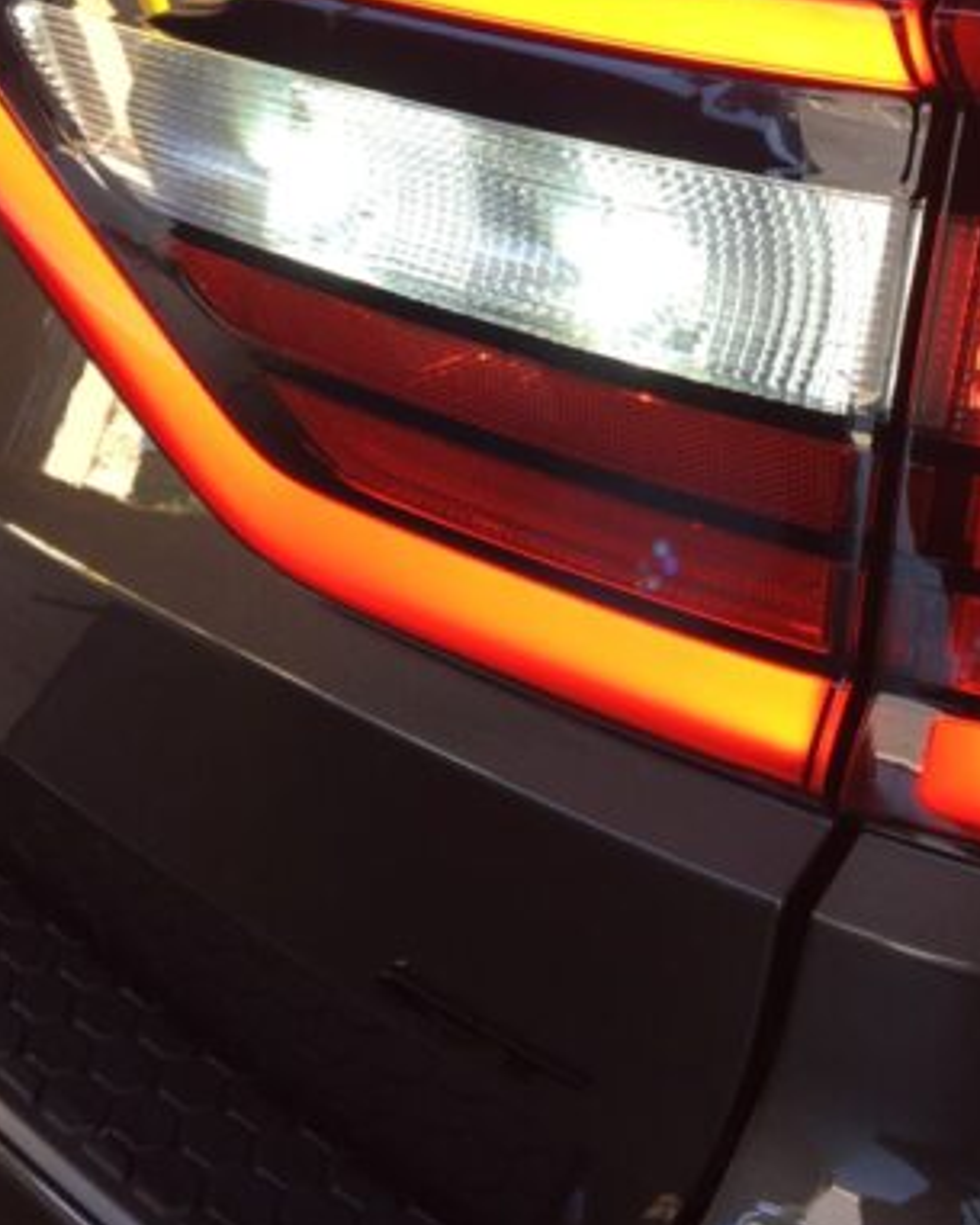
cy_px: 442
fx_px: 1885
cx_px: 646
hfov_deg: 29.0
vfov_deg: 35.7
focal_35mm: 52
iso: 25
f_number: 2.2
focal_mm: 4.15
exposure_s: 1/40
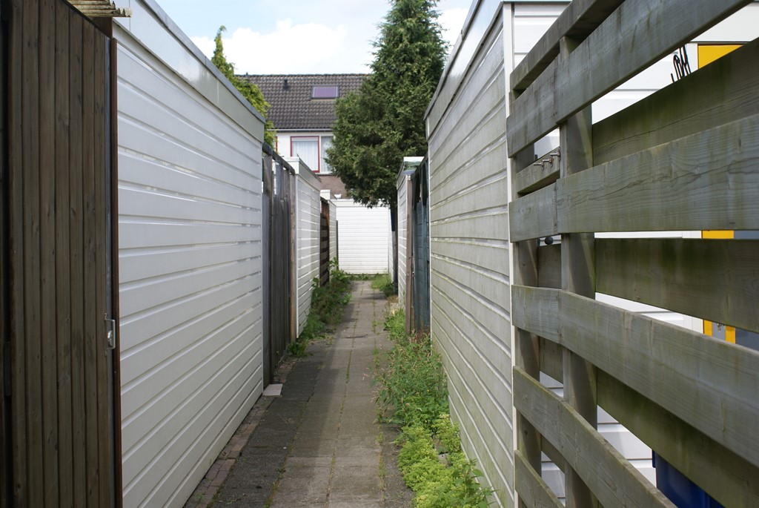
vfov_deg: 25.8
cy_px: 254
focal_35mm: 52
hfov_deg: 37.8
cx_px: 380
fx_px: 1108
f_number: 9
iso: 100
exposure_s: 1/160
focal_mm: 35
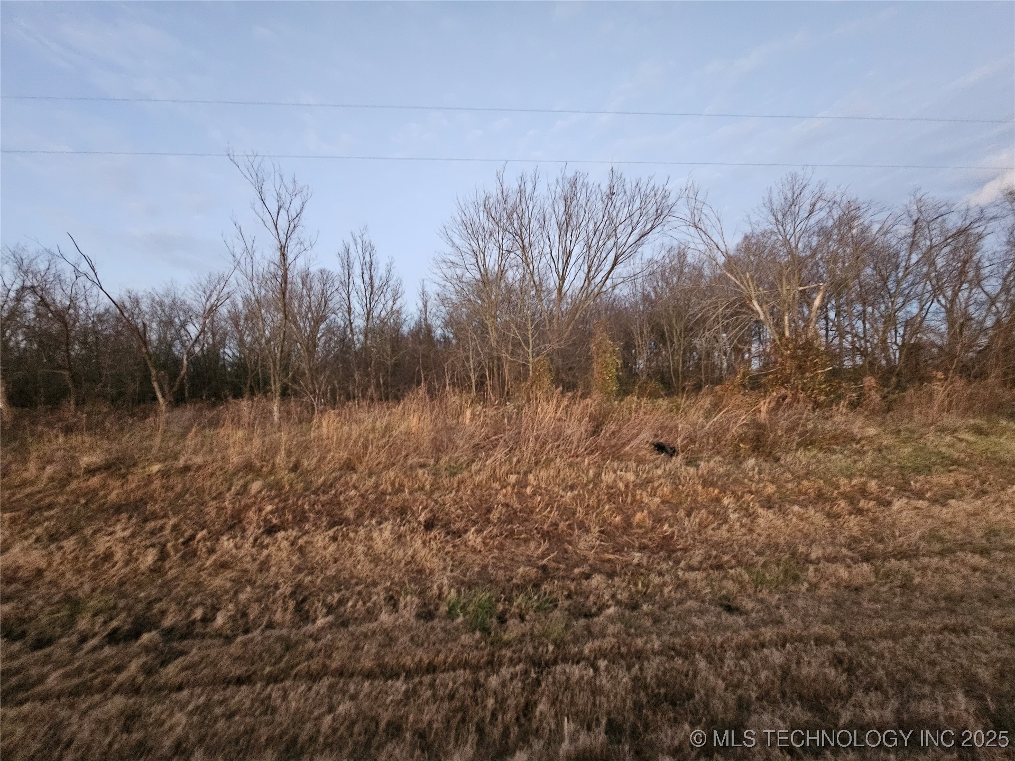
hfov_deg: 106.2
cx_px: 508
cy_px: 380
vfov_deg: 89.9
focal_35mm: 13
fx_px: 381
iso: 800
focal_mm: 2.2
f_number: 2.2
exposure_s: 1/24
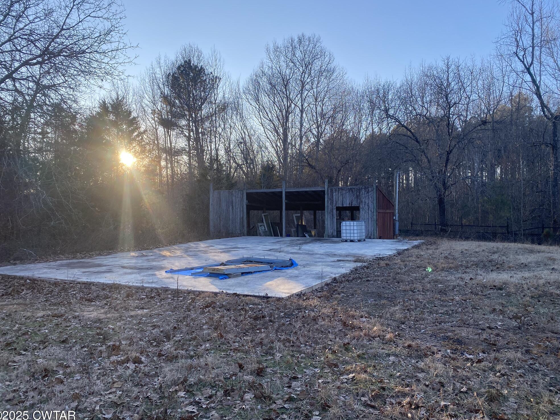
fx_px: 437
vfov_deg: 51.3
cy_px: 217
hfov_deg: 65.3
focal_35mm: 27
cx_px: 282
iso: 32
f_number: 1.8
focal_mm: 4.25
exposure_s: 1/552
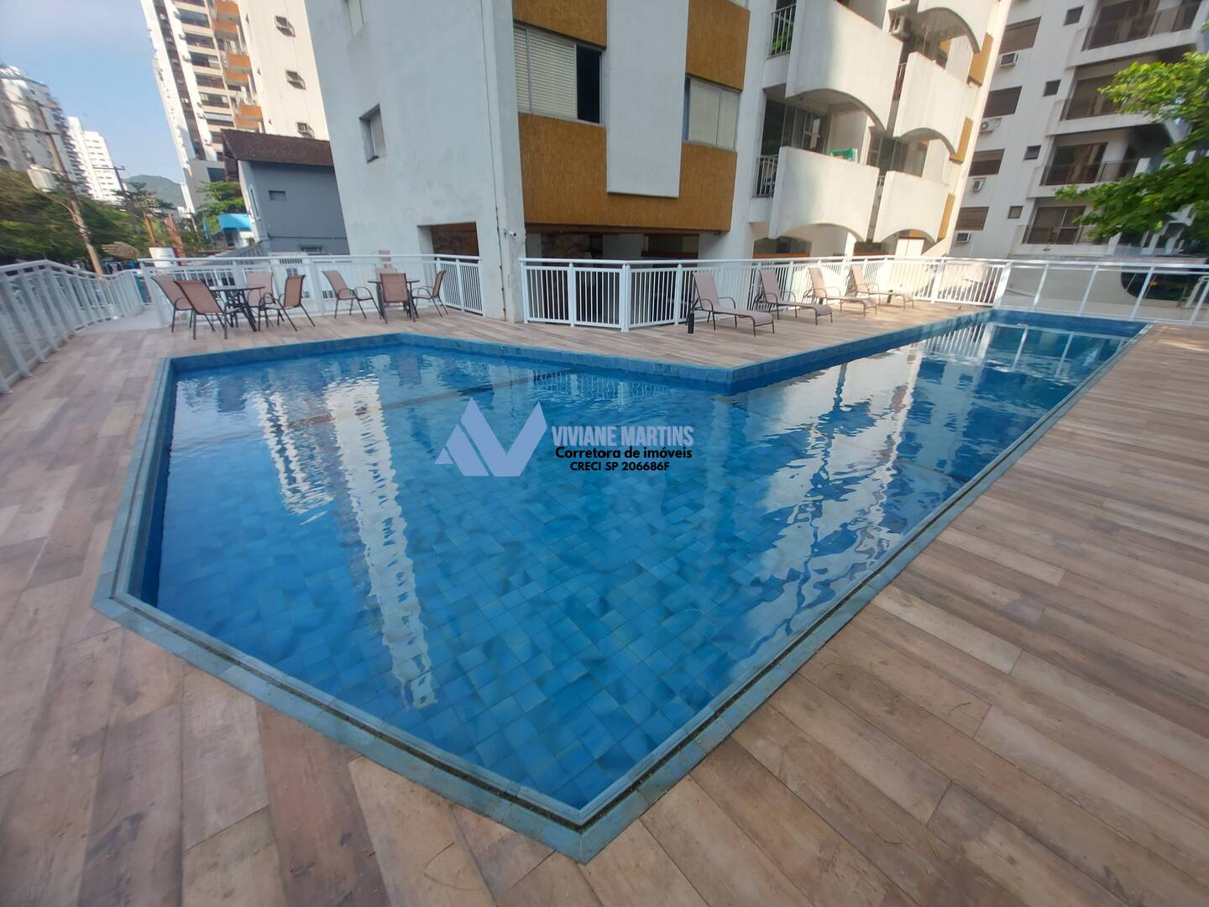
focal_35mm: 13
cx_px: 604
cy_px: 454
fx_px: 454
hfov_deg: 106.2
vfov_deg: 89.9
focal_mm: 1.74
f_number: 2.2
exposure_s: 1/462
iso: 50
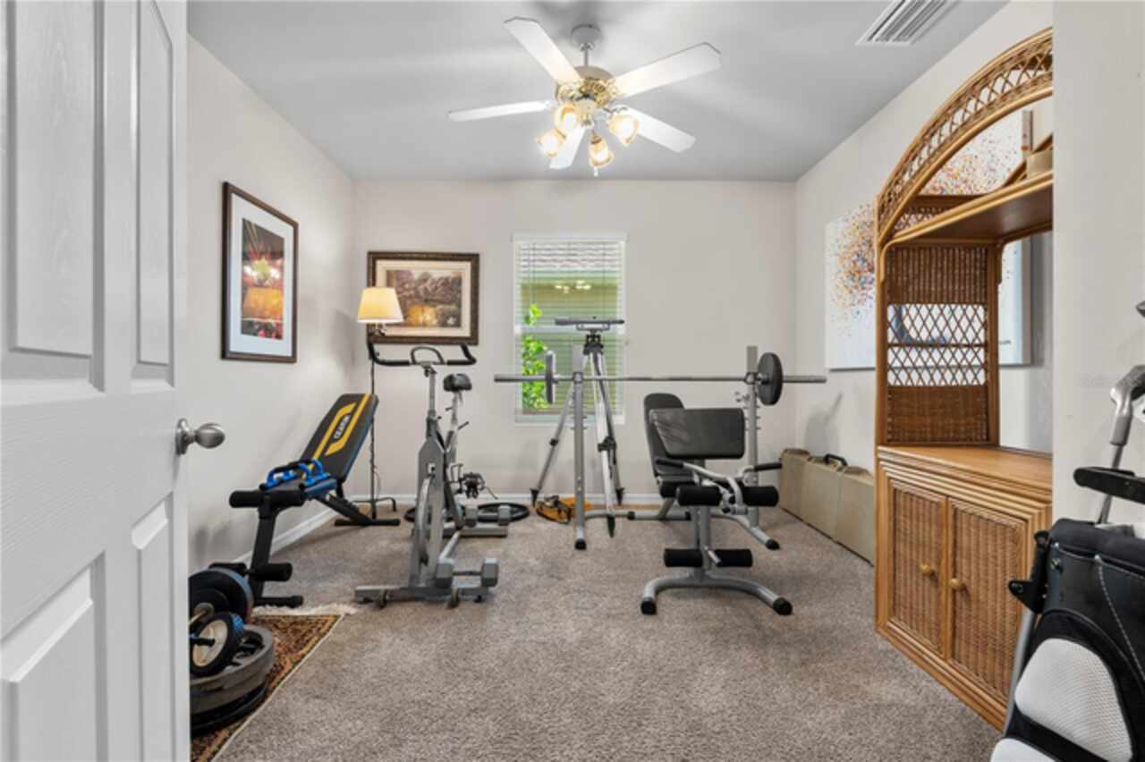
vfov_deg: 72.0
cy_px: 381
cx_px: 572
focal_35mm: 16
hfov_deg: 95.0
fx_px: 524
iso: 125
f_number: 8
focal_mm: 16.5
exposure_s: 1.3
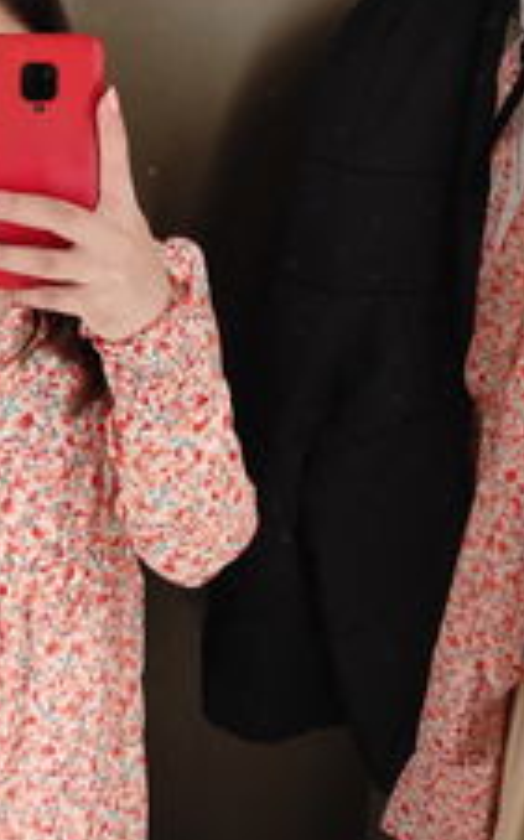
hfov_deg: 26.9
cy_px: 453
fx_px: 1075
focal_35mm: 47
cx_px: 111
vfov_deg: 42.6
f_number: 1.89
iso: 391
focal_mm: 5.43
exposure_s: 1/50
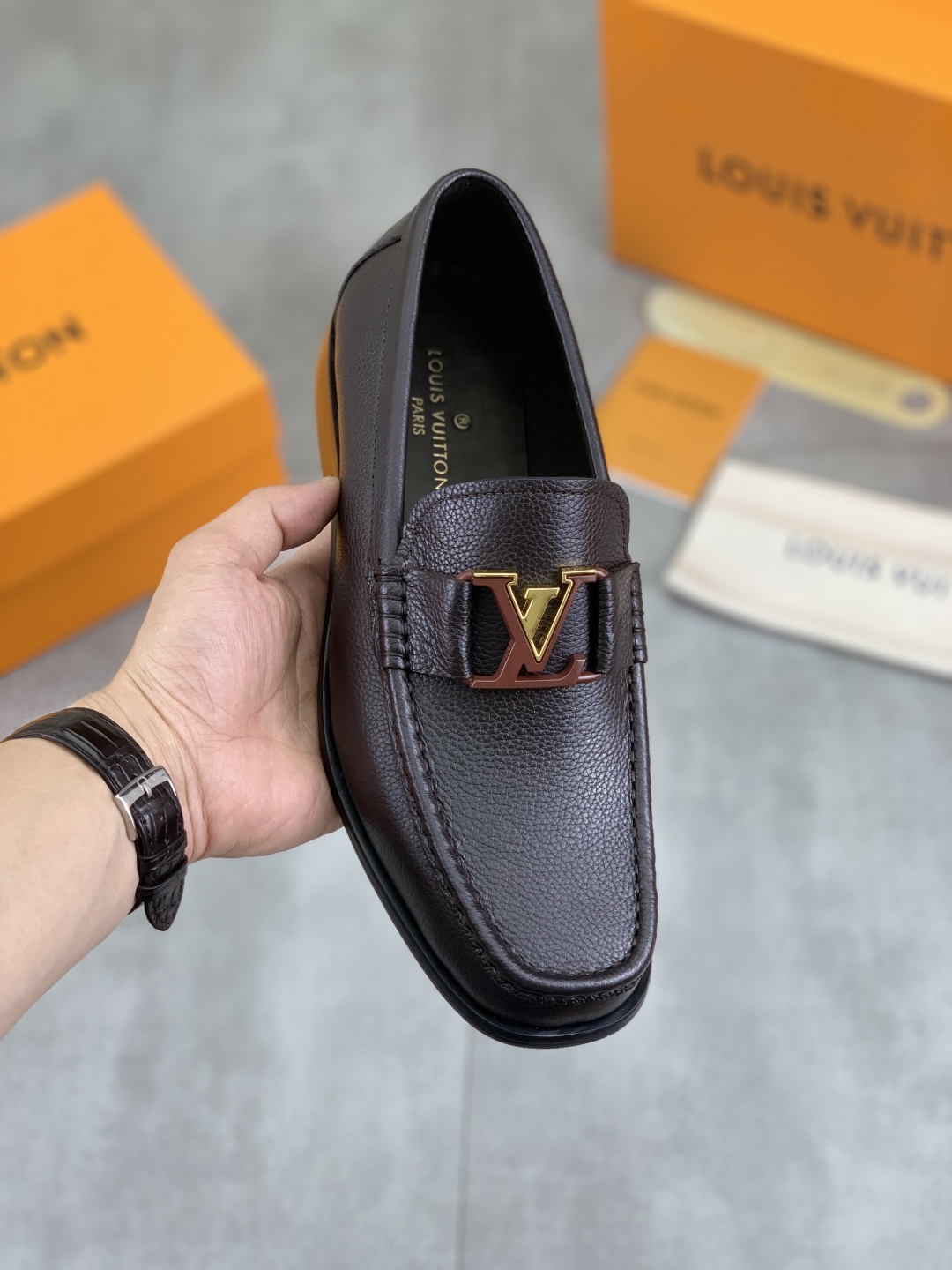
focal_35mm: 52
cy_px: 635
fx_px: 1907
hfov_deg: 28.0
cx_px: 476
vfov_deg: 36.8
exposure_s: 1/122
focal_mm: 6
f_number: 2.4
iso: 32
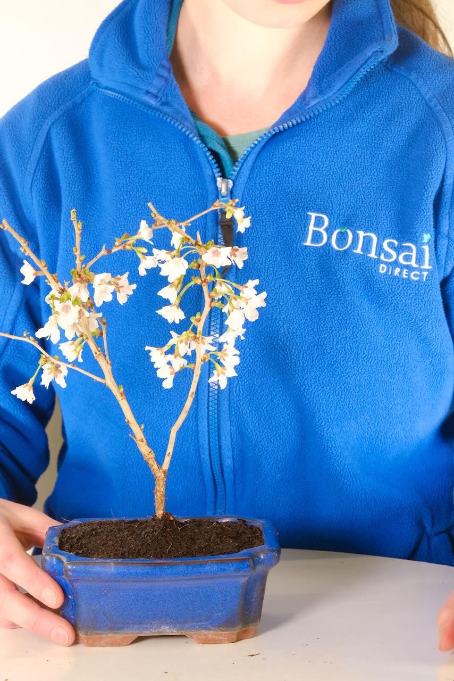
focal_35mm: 123
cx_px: 227
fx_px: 2325
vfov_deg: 16.6
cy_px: 340
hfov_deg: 11.2
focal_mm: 81.9
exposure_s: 1/15
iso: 2000
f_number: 13
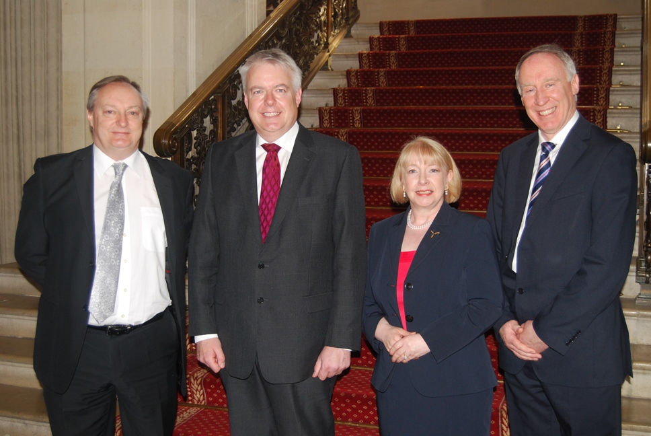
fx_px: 842
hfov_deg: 42.3
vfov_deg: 29.0
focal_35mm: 46
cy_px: 218
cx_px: 326
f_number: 4.5
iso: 280
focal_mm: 31
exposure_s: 1/60
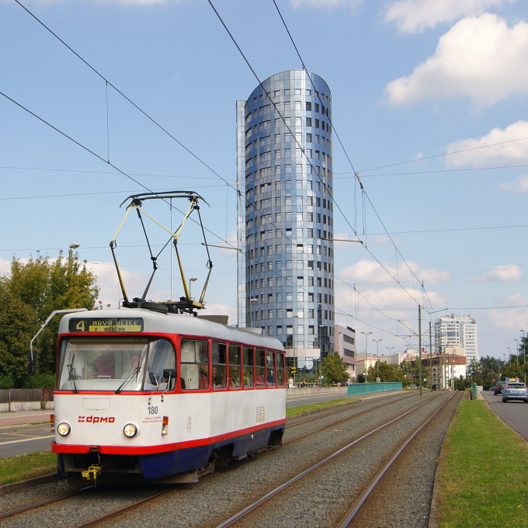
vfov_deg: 16.5
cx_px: 182
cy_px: 265
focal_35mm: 106
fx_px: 1823
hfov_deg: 16.4
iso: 200
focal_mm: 55
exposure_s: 1/500
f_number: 9
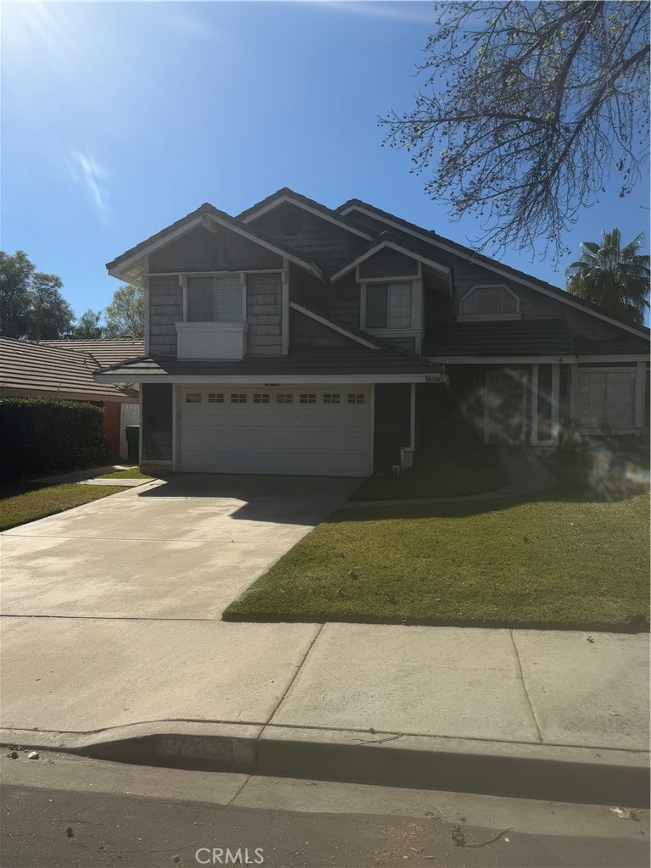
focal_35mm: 24
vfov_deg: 71.6
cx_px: 326
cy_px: 434
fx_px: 602
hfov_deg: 56.8
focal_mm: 6.76
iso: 80
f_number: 1.78
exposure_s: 1/7353
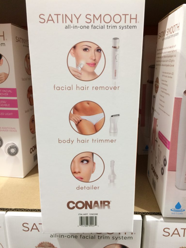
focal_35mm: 29
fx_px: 208
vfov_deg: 61.7
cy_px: 124
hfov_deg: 48.2
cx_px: 93
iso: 100
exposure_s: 1/30
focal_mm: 4.15
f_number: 2.2
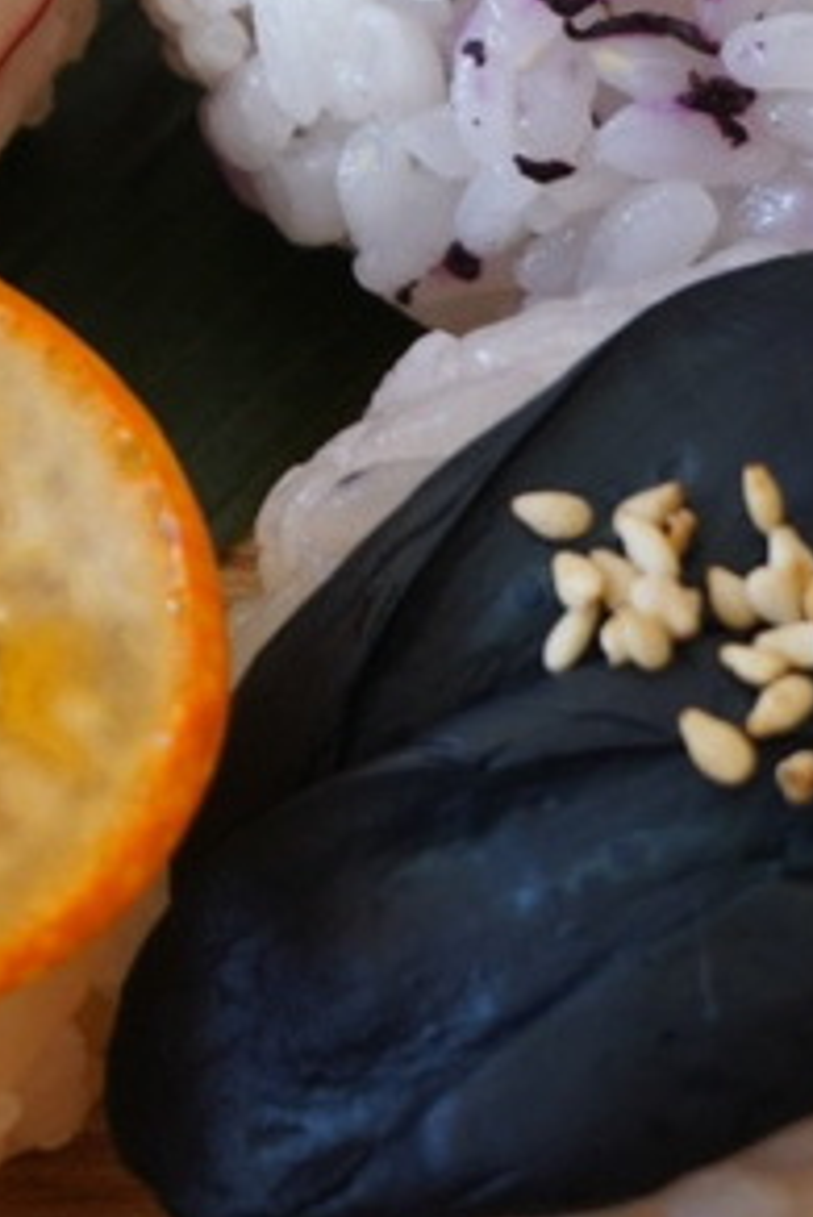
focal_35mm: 263
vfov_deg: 7.7
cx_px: -552
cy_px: -396
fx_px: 8898
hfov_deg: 5.2
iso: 200
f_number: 7.1
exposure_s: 1/40
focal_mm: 60
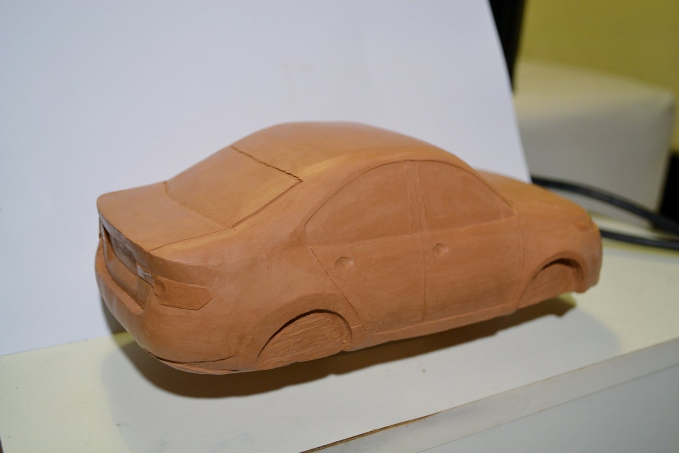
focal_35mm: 39
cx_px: 340
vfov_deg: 34.2
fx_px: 735
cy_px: 226
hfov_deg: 49.6
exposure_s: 1/15
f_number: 4.2
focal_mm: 26
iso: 450
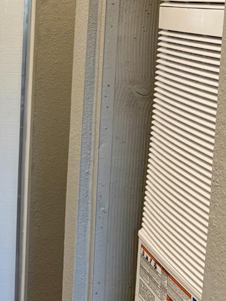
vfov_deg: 26.0
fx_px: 644
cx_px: -115
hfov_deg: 17.8
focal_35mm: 74
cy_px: 80
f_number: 1.78
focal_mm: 6.76
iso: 160
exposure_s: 1/120
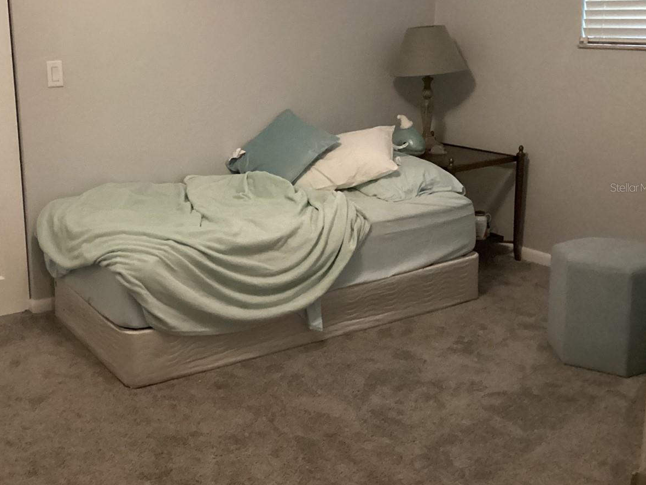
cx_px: 224
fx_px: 784
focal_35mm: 42
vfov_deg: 34.2
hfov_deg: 44.2
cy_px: 187
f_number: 2.4
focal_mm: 3.3
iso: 800
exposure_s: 1/30
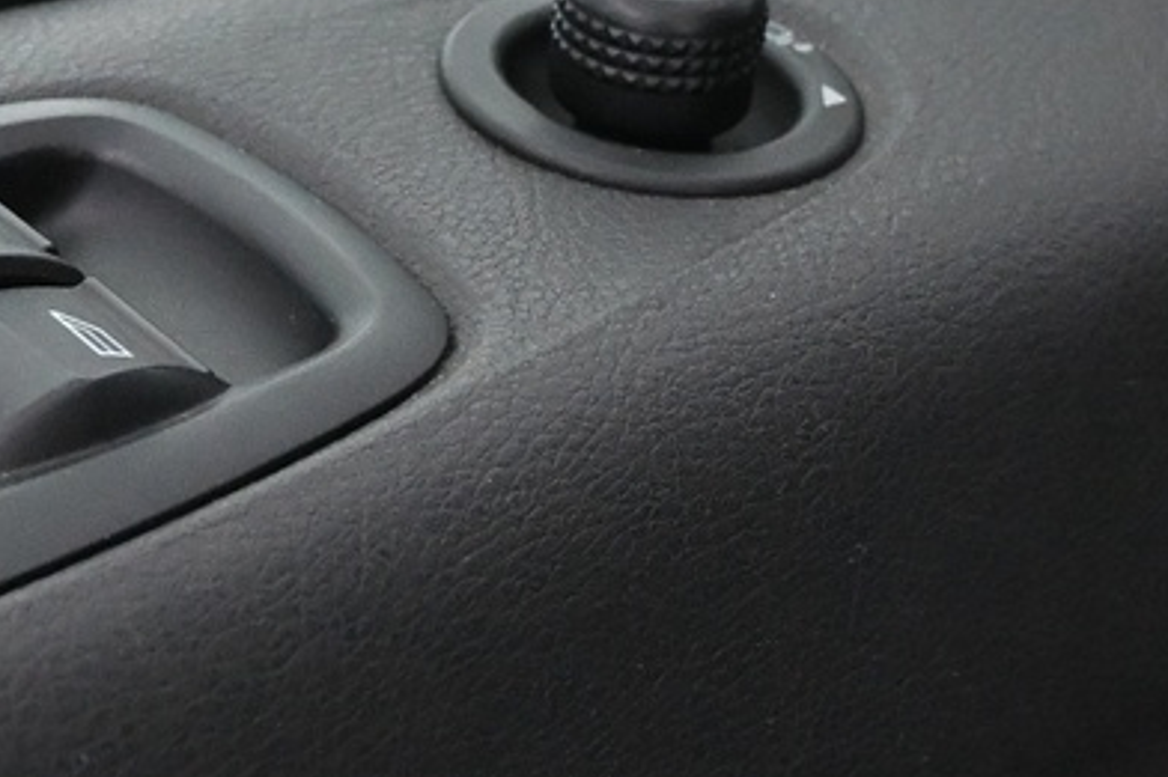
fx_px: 4122
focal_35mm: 127
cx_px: 72
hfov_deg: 15.9
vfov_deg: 10.8
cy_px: 191
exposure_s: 1/60
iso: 4000
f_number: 3.8
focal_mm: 20.5
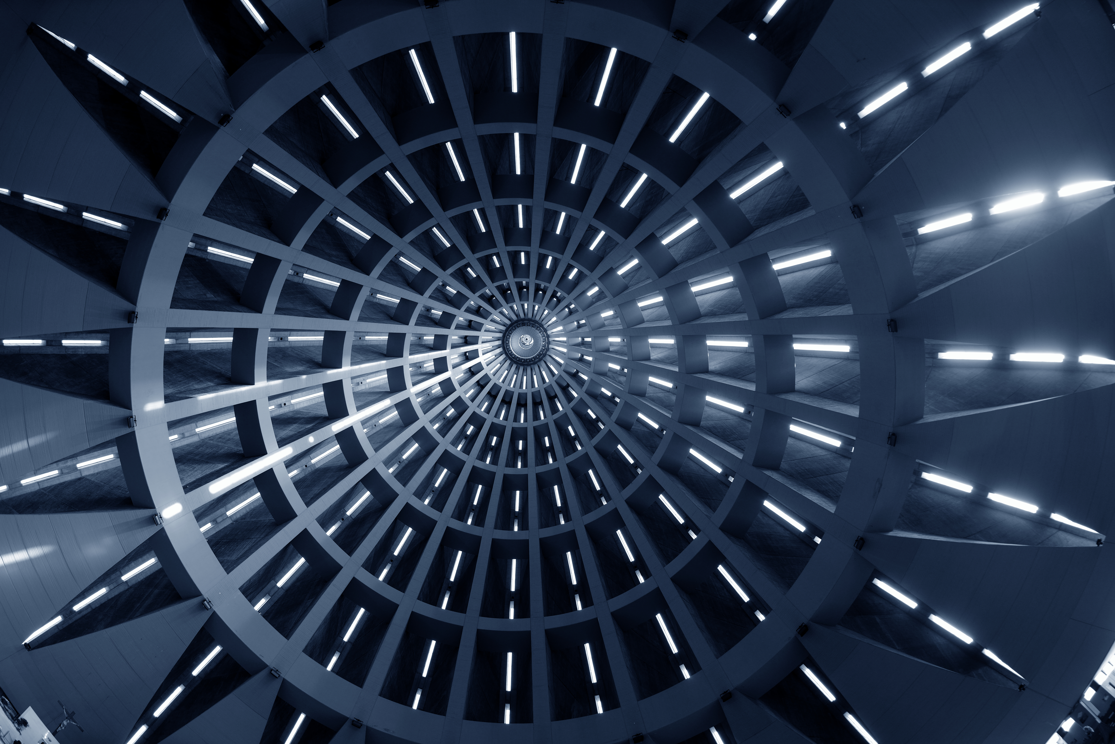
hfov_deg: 96.7
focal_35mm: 16
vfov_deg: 73.8
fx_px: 496
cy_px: 372
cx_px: 558
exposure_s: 1/20
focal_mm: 16
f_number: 5.6
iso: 200
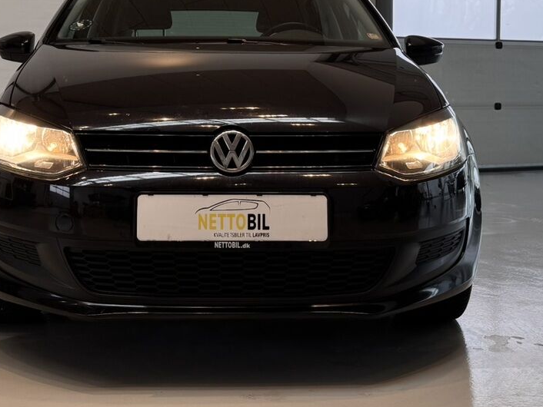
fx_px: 910
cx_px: 239
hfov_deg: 33.2
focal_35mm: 58
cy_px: 107
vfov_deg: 25.0
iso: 64
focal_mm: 6.76
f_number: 1.78
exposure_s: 1/100
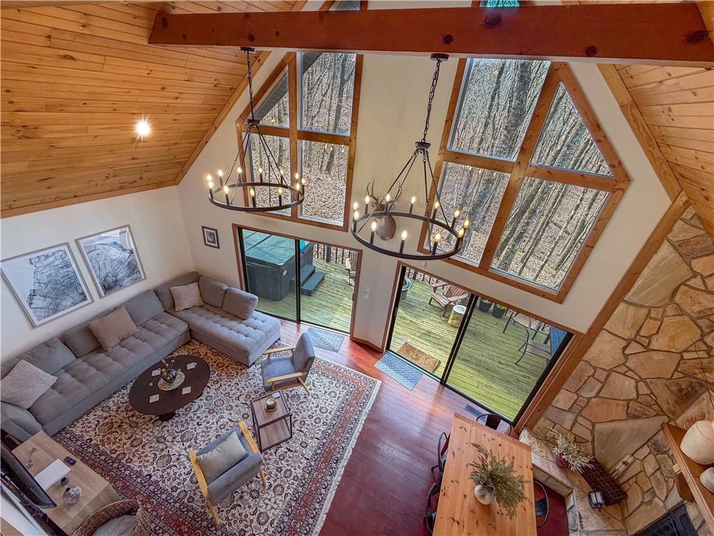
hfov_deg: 102.1
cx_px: 357
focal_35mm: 14
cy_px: 268
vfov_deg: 85.7
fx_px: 289
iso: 100
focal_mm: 2.22
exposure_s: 1/120
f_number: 2.2
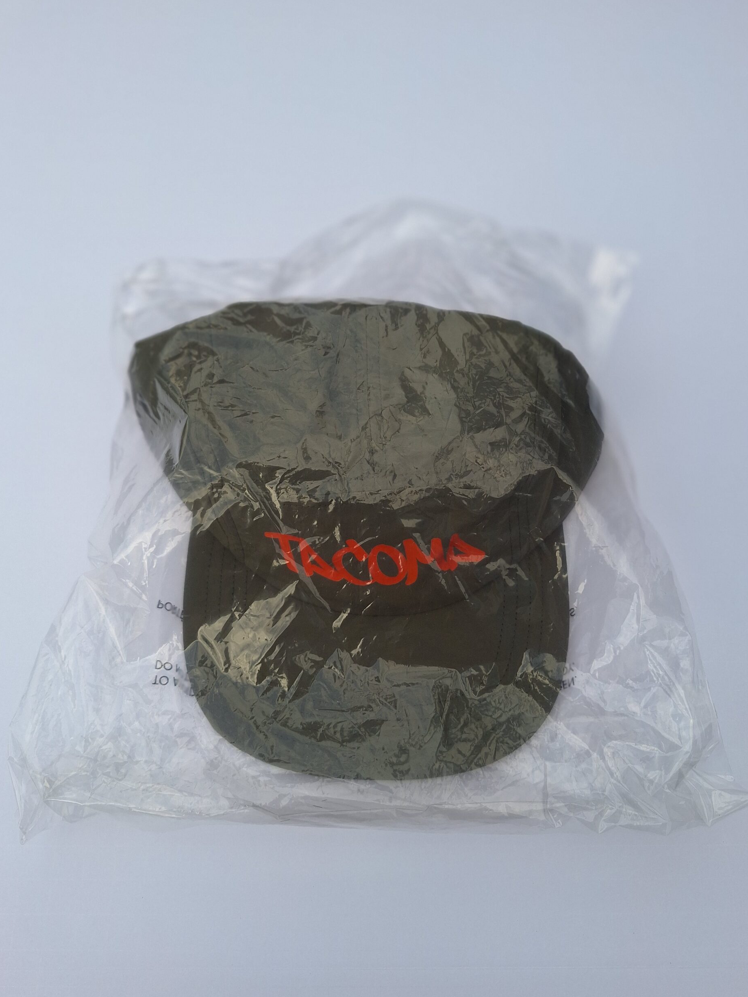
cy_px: 504
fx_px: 691
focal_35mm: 24
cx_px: 383
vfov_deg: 71.6
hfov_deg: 56.8
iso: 40
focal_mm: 5.54
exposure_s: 1/484
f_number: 1.8
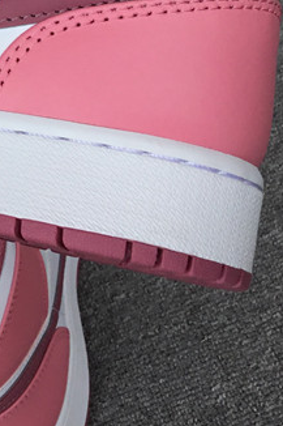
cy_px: -8
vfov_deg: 22.0
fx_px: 1050
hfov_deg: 14.0
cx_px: -188
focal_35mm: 89
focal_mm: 3.3
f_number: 2.4
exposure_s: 1/485
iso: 25
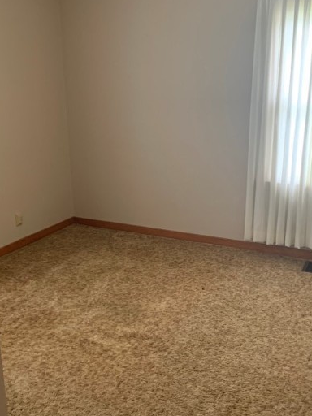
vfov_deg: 47.8
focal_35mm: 39
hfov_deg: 36.7
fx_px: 469
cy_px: 217
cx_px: 180
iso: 400
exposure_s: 1/41
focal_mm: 4.25
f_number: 1.8
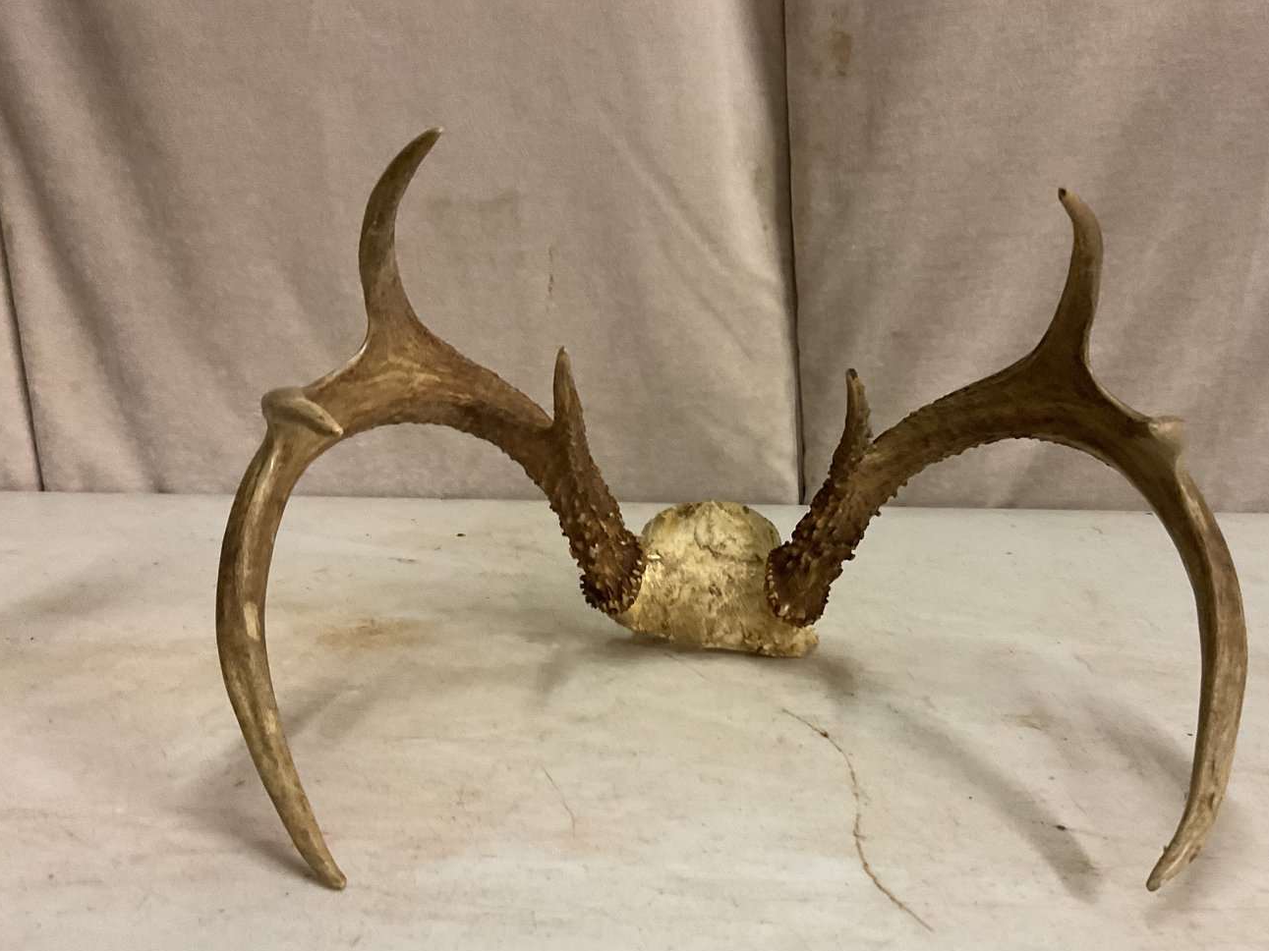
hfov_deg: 53.8
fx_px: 1246
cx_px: 722
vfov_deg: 41.8
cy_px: 509
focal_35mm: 34
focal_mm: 3
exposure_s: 1/60
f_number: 1.8
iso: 200
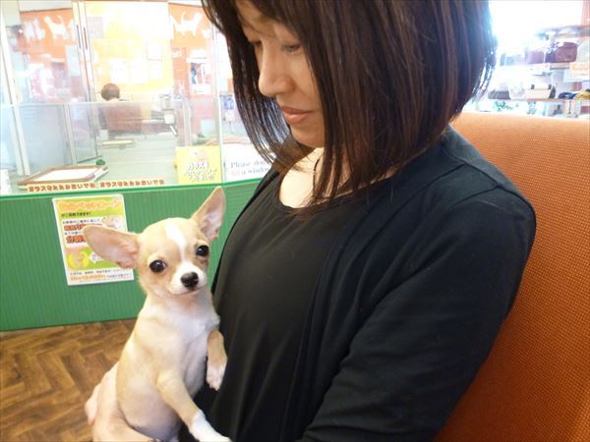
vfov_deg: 56.8
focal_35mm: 24
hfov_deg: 71.6
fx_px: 409
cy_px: 221
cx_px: 295
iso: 400
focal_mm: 4.3
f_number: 2.5
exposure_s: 1/30
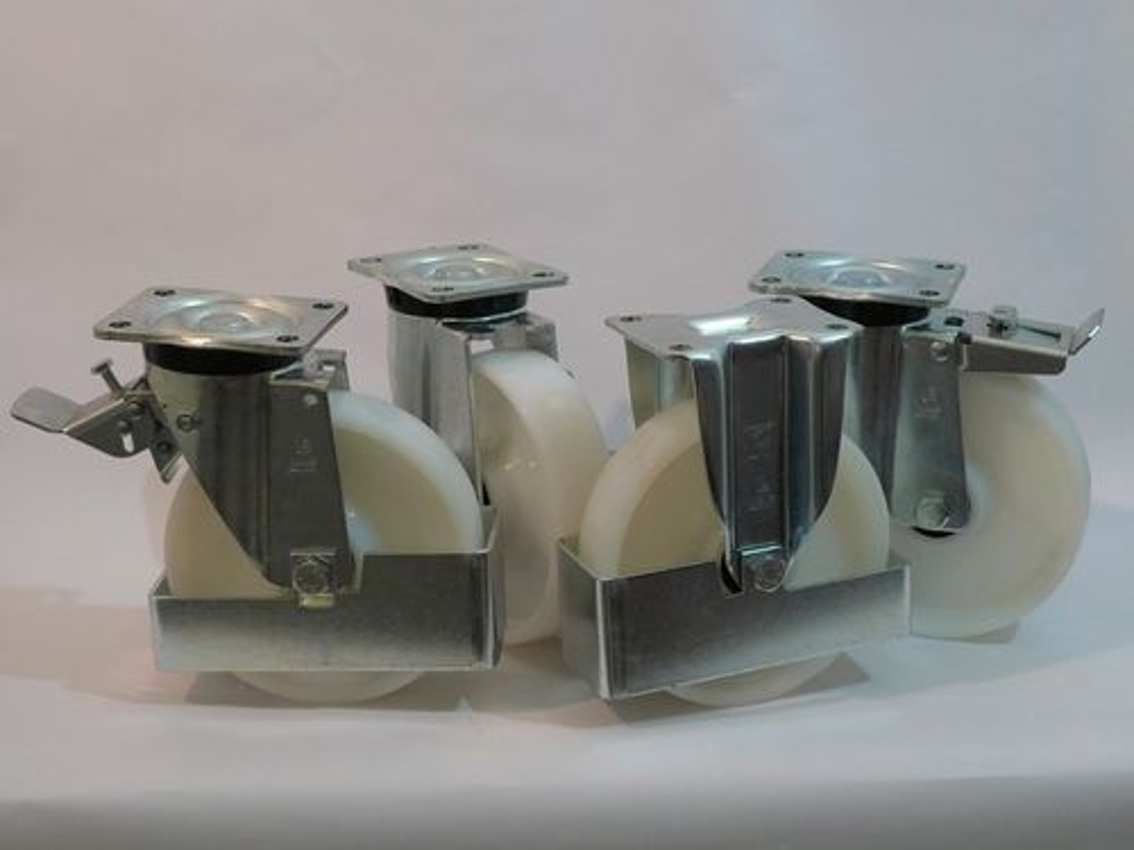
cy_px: 425
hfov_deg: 32.2
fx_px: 1966
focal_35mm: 60
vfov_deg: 24.4
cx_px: 567
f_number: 2.8
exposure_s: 1/125
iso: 250
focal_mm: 12.8
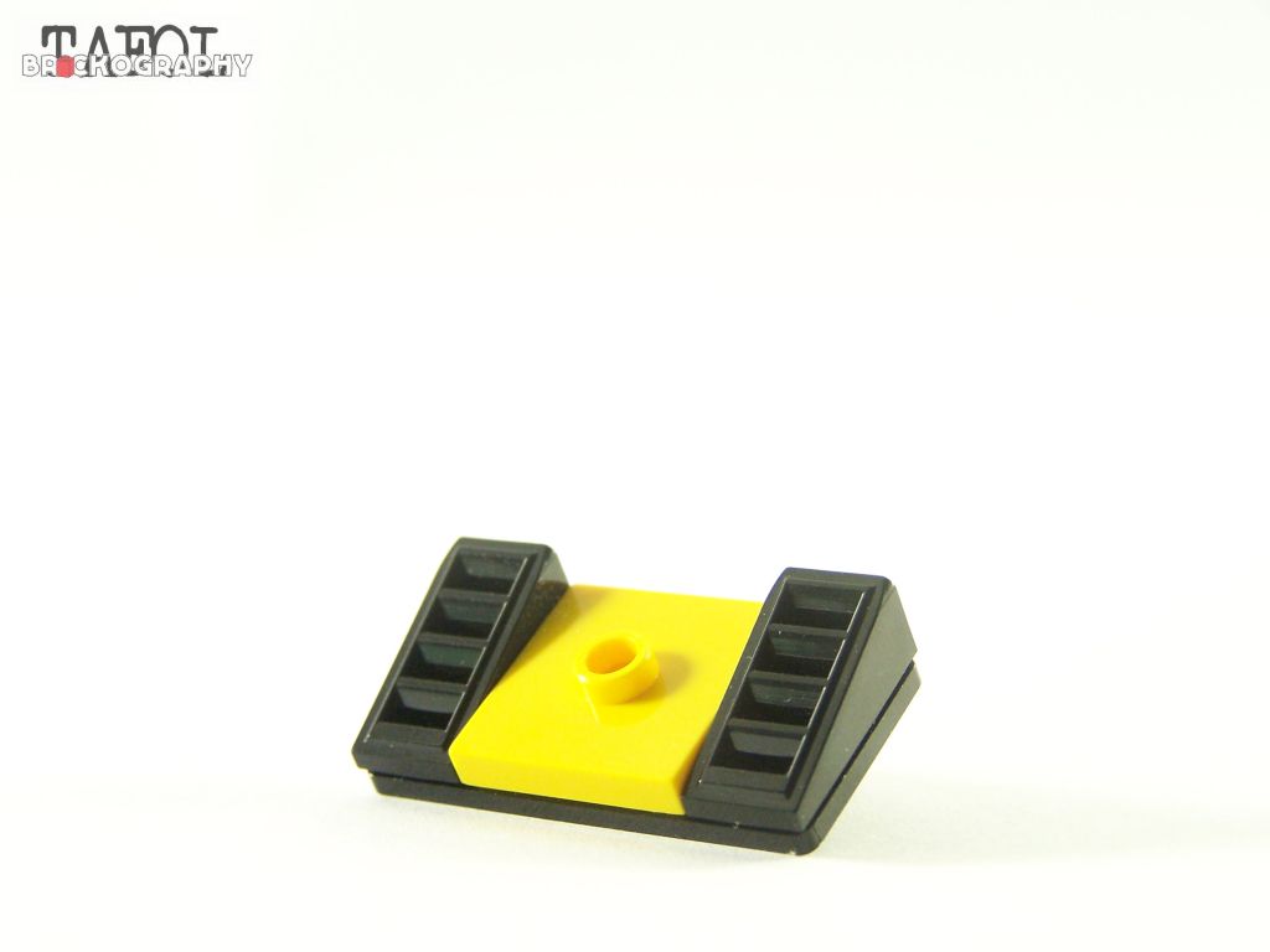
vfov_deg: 15.7
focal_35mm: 94
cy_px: 476
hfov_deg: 20.9
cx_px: 635
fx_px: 3449
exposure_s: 1/30
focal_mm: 15.6
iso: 200
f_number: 3.2
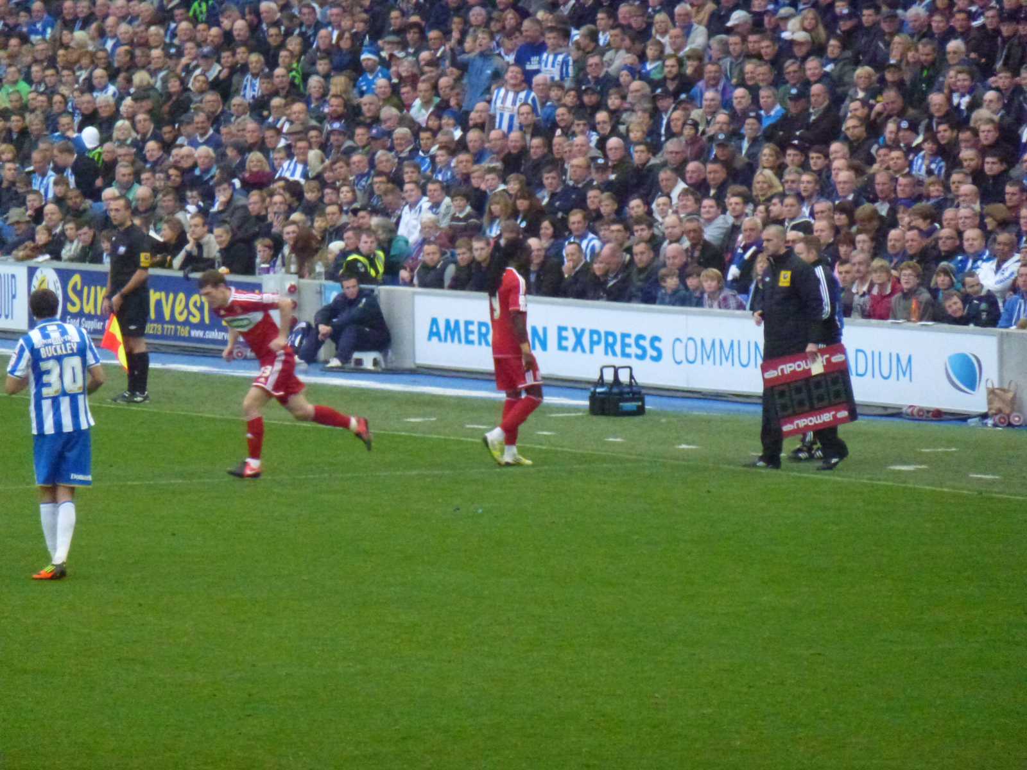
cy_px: 385
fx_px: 11393
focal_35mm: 384
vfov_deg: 3.9
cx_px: 514
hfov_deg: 5.2
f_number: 5.9
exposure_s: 1/200
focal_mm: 68.8
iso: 1600
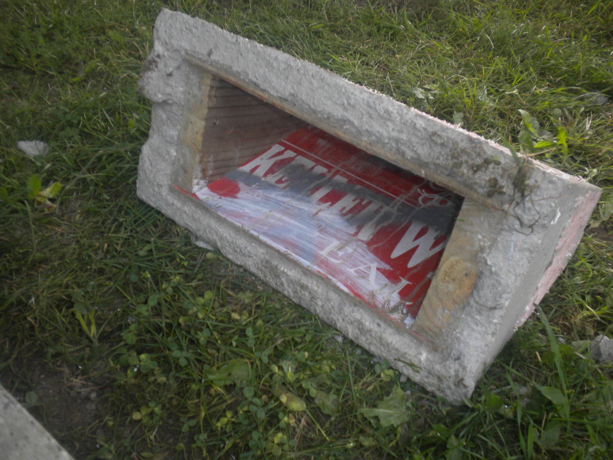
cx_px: 306
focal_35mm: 35
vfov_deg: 40.7
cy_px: 230
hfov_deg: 52.6
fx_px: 620
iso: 80
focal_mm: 6.3
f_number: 3.1
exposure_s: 1/68.3
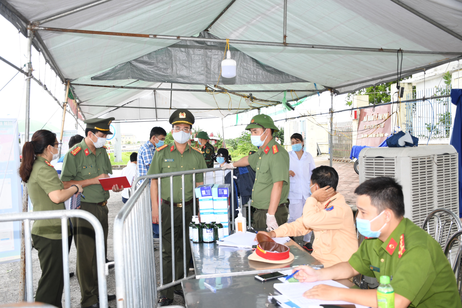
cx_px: 231
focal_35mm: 34
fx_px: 443
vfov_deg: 38.4
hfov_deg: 55.1
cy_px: 154
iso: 200
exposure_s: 1/200
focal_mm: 23
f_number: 3.8
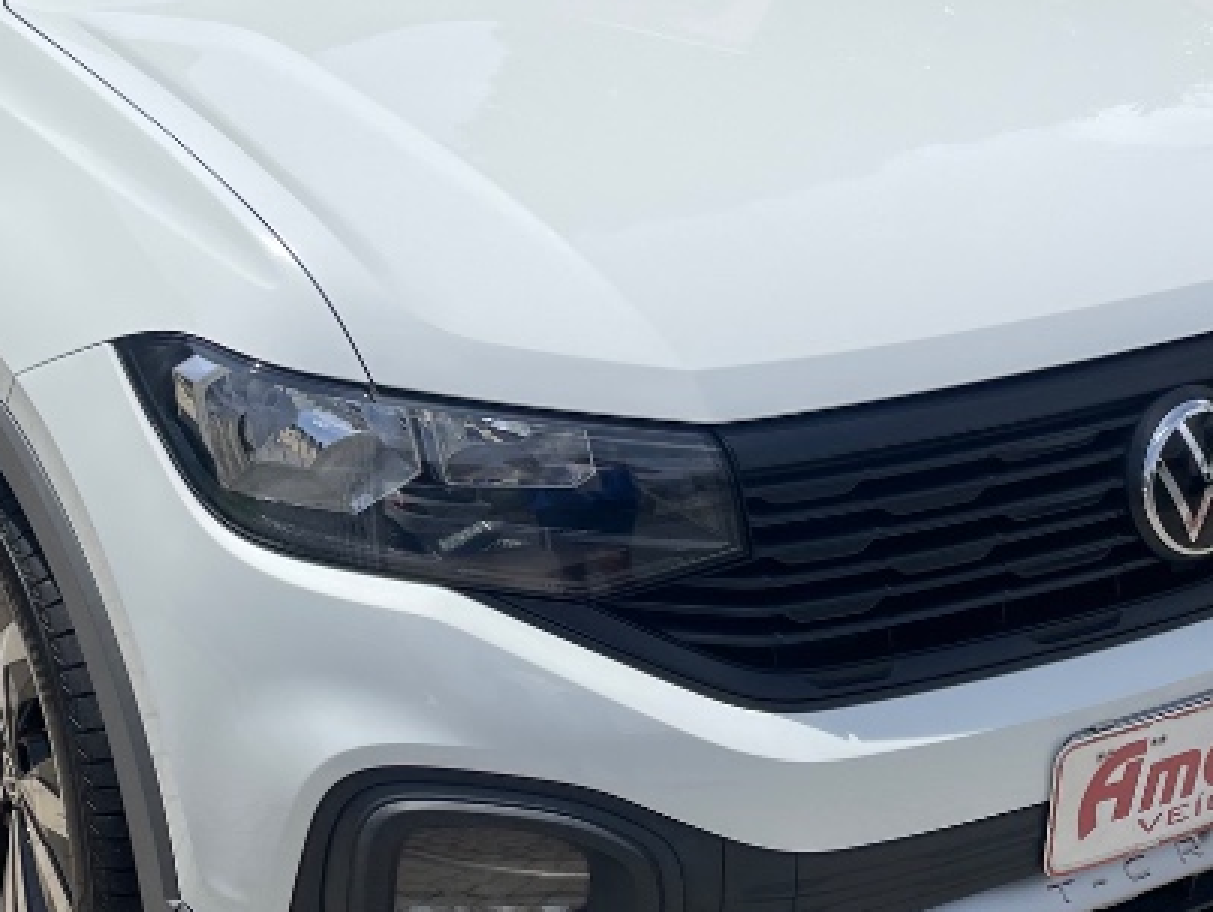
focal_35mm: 66
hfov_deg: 29.3
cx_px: 521
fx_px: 2315
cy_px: 286
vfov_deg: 22.2
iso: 32
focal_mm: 4.2
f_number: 1.6
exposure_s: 1/6494
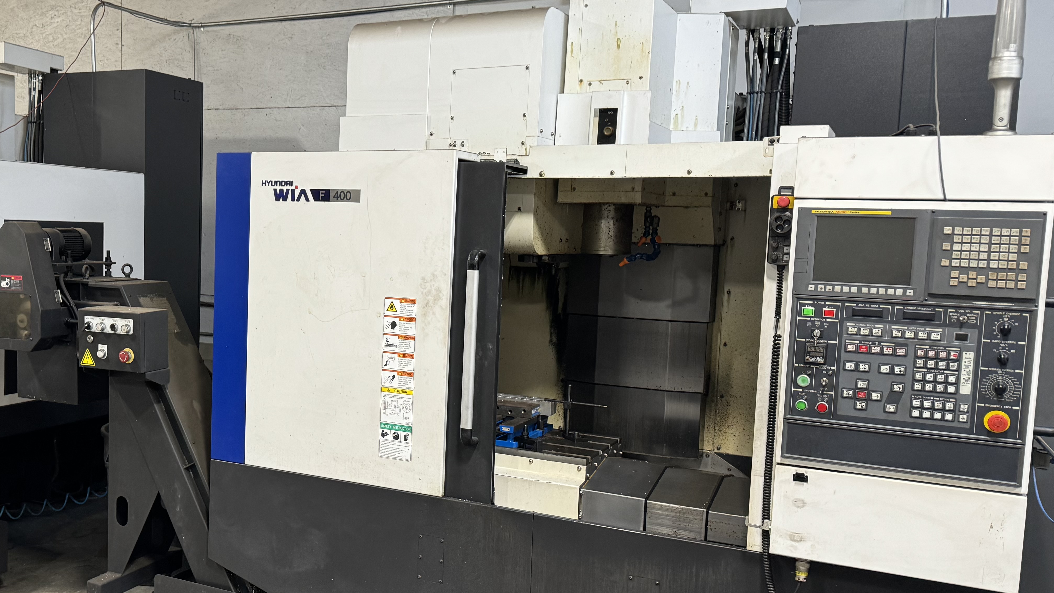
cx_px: 320
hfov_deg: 52.6
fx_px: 1034
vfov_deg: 32.0
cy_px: 314
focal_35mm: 37
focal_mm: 6.76
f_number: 1.78
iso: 200
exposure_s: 1/112
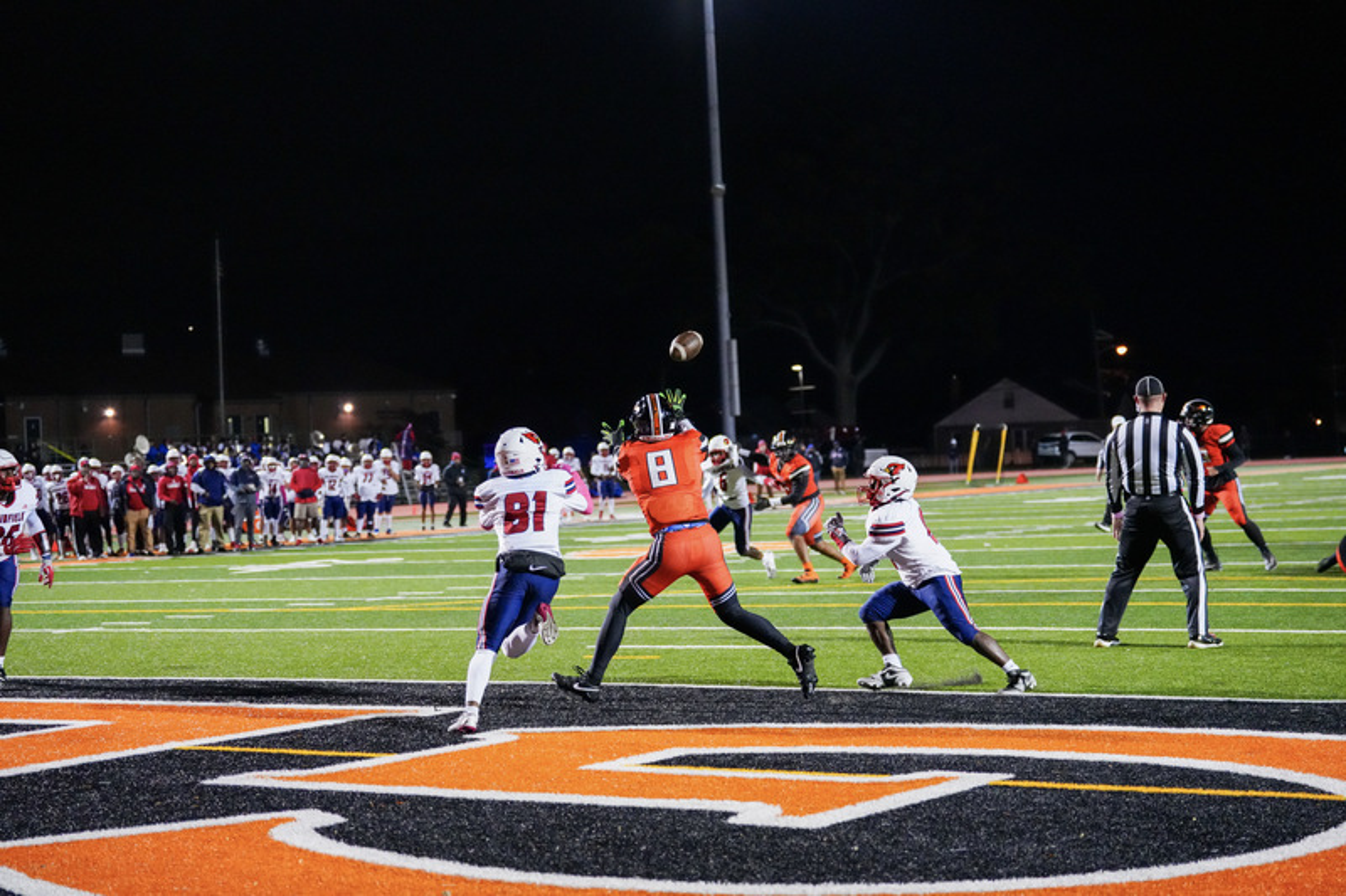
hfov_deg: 28.8
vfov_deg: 19.4
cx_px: 673
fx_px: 2617
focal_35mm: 70
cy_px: 448
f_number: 2.8
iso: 6400
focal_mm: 70
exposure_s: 1/800
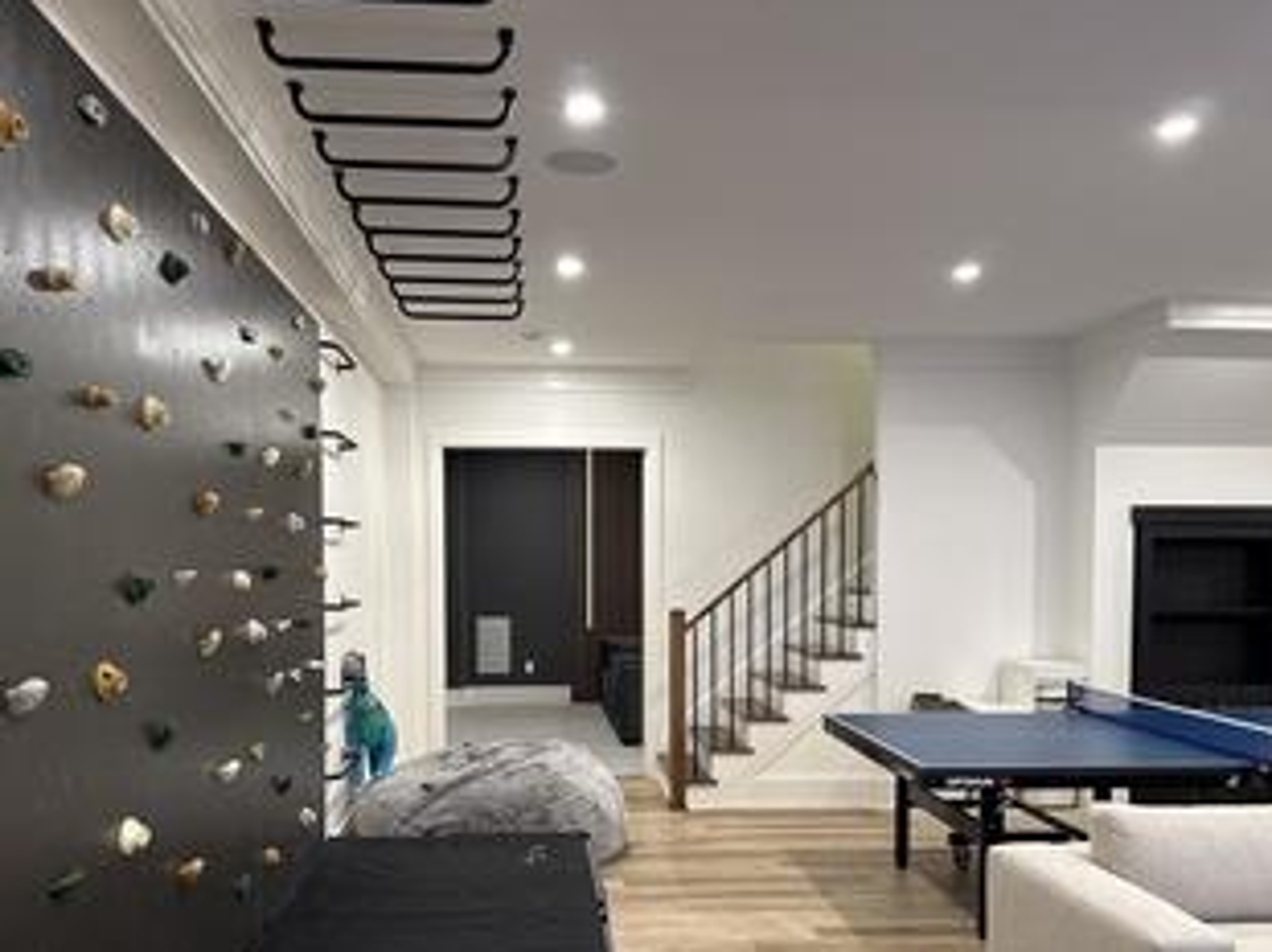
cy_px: 603
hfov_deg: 58.4
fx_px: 1138
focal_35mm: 31
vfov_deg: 45.0
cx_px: 624
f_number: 1.78
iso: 200
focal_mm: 6.76
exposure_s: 1/60
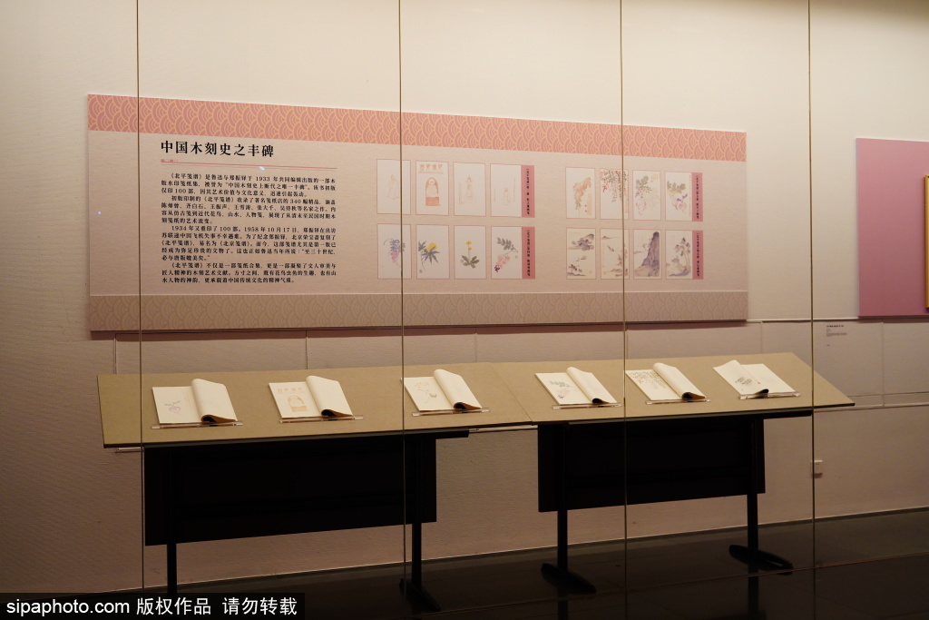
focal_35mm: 40
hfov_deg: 48.5
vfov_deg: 33.4
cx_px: 464
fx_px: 1032
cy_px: 310
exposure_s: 1/125
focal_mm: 40
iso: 2000
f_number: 2.8
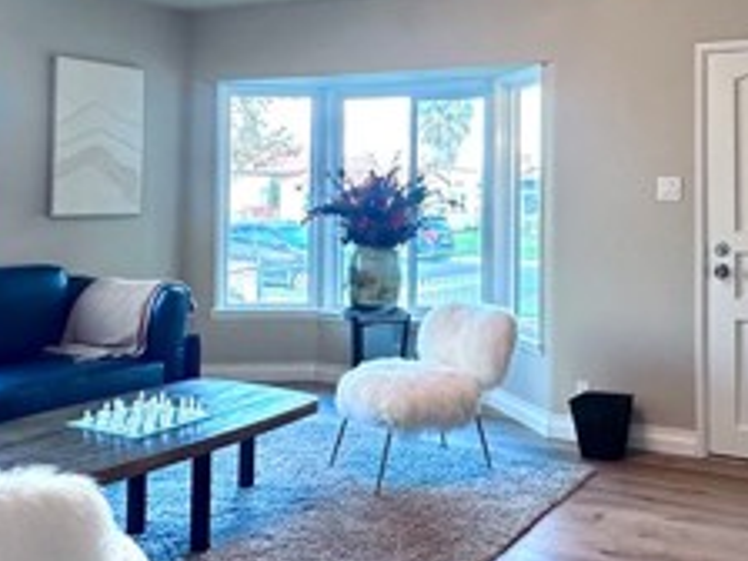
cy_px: 177
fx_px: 864
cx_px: 504
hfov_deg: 46.0
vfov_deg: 35.5
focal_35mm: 40
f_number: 2.2
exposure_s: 1/120
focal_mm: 2.22
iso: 200
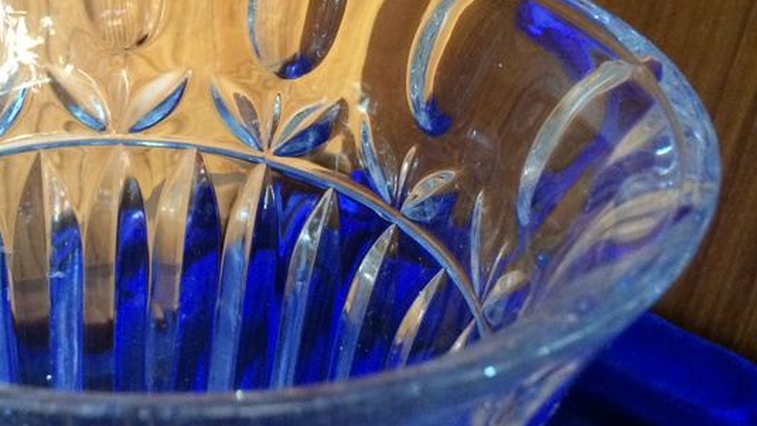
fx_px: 1104
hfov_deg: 36.3
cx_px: 127
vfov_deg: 21.8
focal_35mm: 55
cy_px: 226
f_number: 2.2
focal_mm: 4.12
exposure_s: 1/17
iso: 320
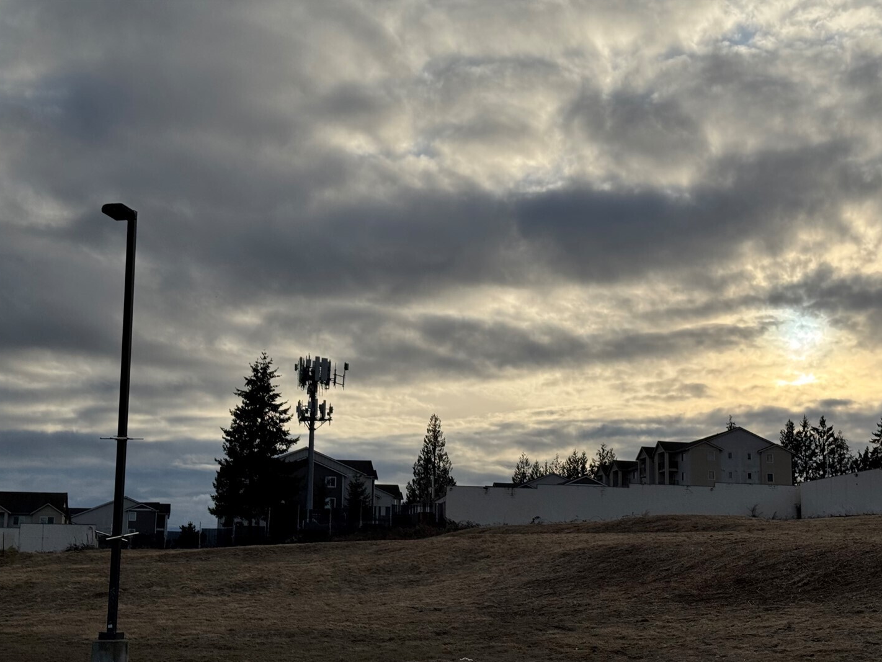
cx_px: 458
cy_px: 371
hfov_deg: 35.5
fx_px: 1376
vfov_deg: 27.0
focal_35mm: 54
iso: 64
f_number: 1.78
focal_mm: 6.76
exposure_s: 1/10526
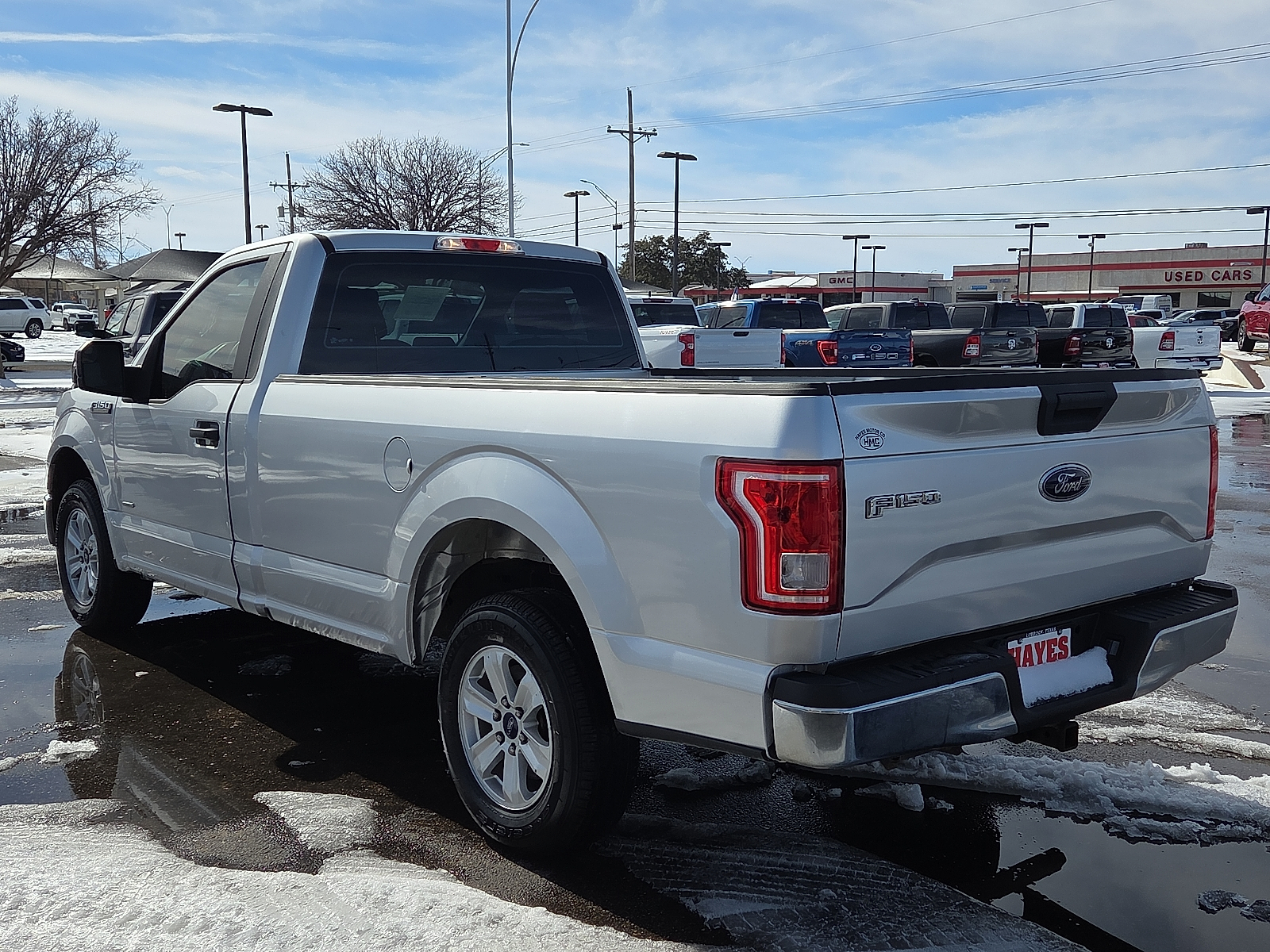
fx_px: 1284
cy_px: 476
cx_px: 635
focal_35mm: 35
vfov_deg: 40.7
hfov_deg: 52.6
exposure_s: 1/10000
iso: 64
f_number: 1.8
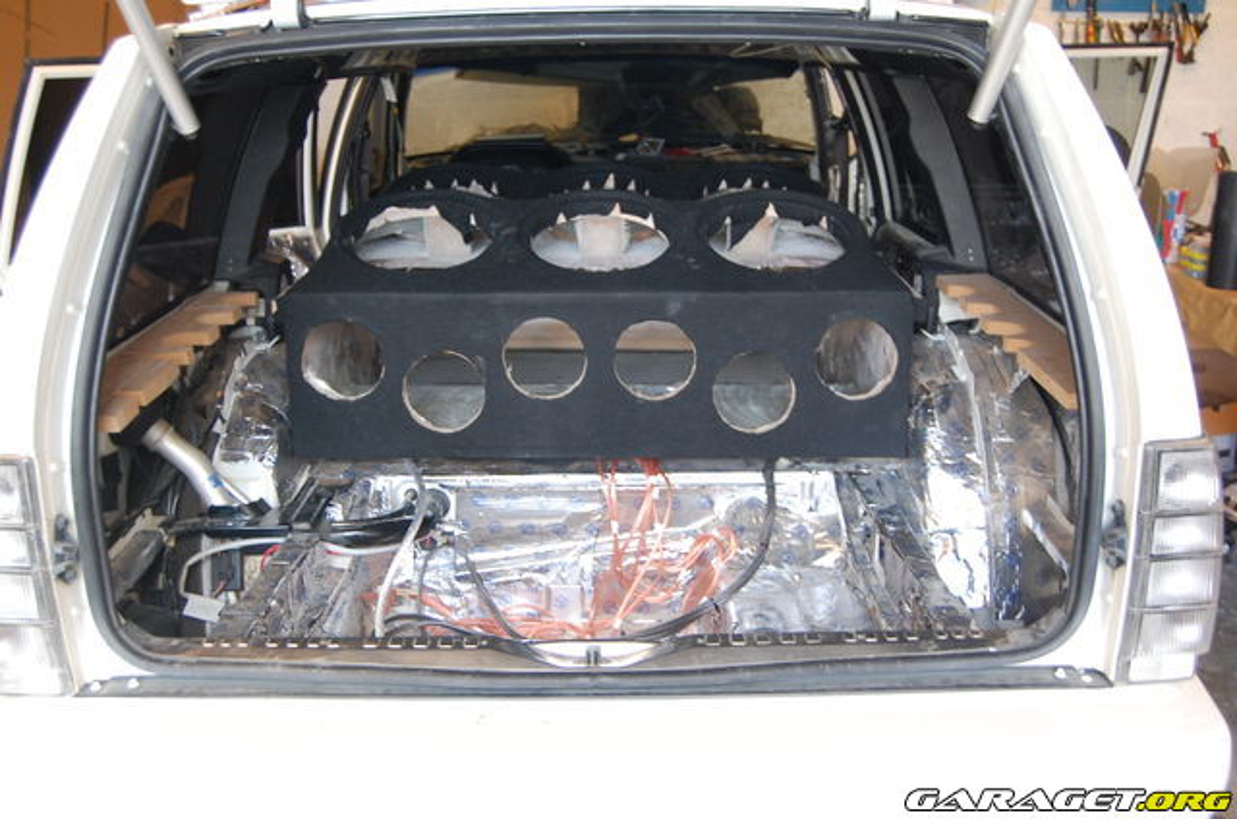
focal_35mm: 39
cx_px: 618
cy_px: 410
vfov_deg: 34.1
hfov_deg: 49.6
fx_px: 1337
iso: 720
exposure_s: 1/30
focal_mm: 26
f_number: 4
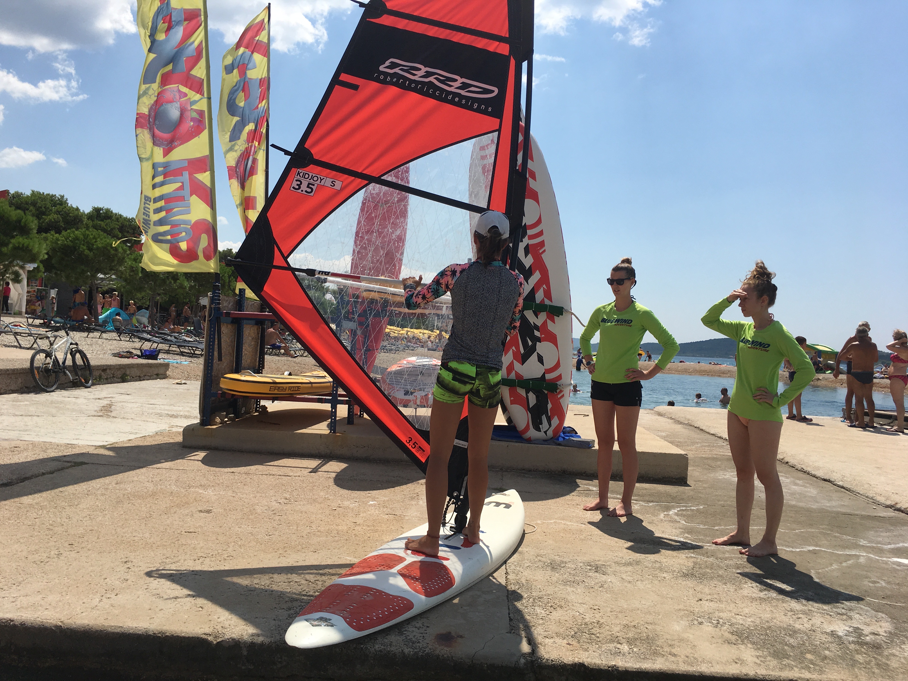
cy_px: 340
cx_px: 454
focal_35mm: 29
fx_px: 761
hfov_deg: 61.7
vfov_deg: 48.2
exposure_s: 1/3497
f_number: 2.2
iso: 25
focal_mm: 4.15
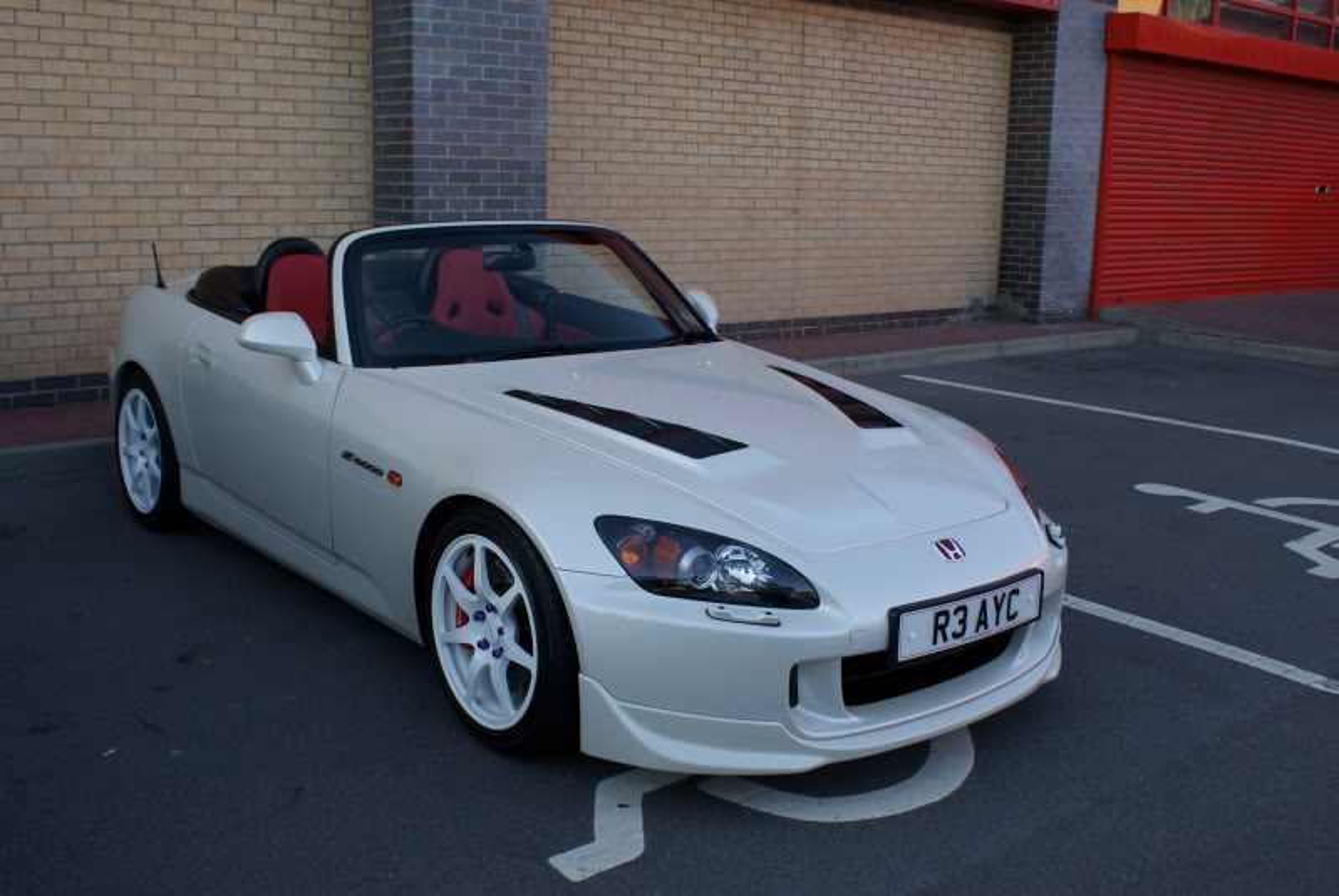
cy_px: 448
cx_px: 670
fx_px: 1341
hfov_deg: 53.1
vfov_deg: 37.0
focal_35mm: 36
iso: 100
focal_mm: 24
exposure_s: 1/60
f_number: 7.1
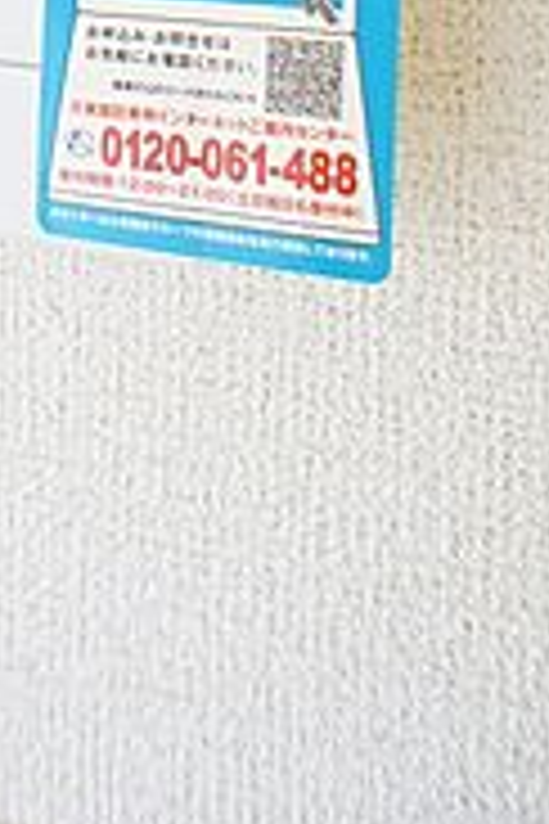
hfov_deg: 20.6
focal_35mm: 63
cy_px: -230
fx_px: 1441
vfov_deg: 27.1
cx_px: -52
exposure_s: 1/50
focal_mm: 16
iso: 200
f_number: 3.5
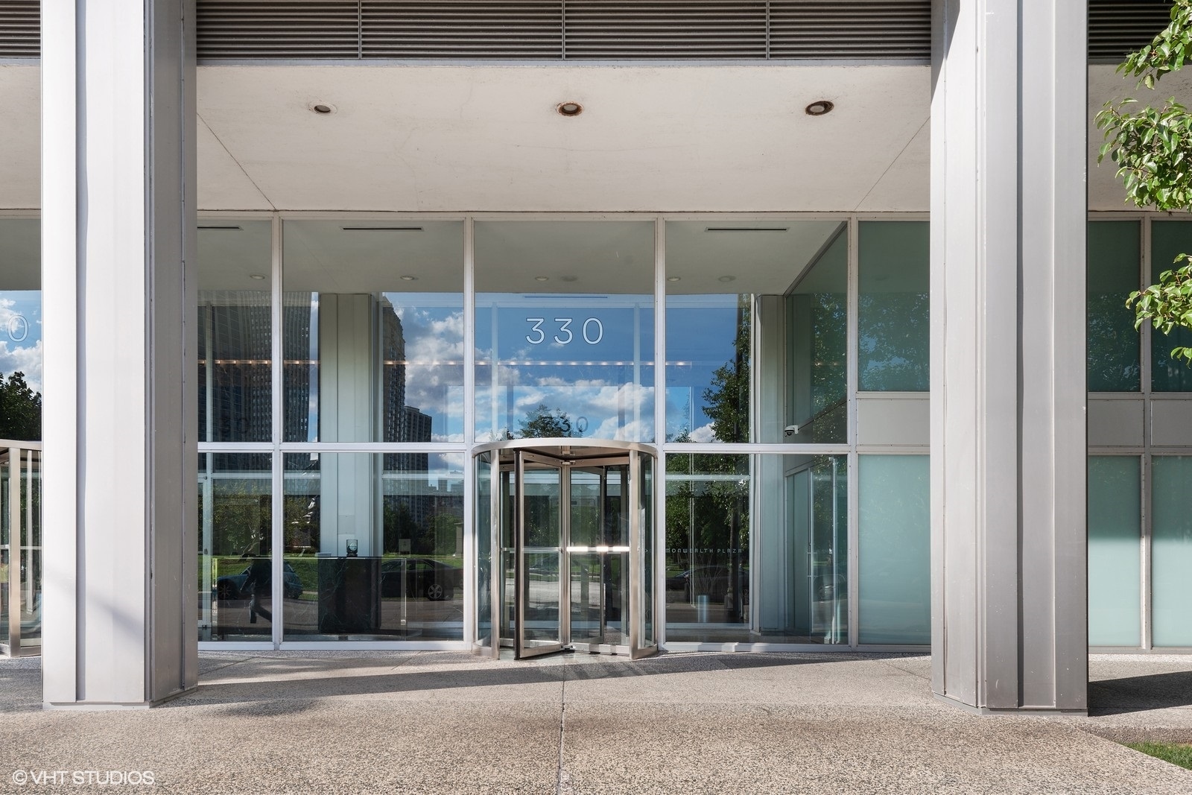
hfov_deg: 73.7
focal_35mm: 24
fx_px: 795
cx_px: 596
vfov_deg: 53.1
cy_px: 398
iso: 100
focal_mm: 24
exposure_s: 1/200
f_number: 8
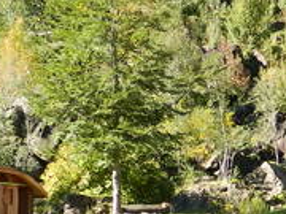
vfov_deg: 13.1
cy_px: 220
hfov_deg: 17.3
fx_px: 917
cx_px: 281
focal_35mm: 111
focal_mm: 4.5
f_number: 3.1
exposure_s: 1/160
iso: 80
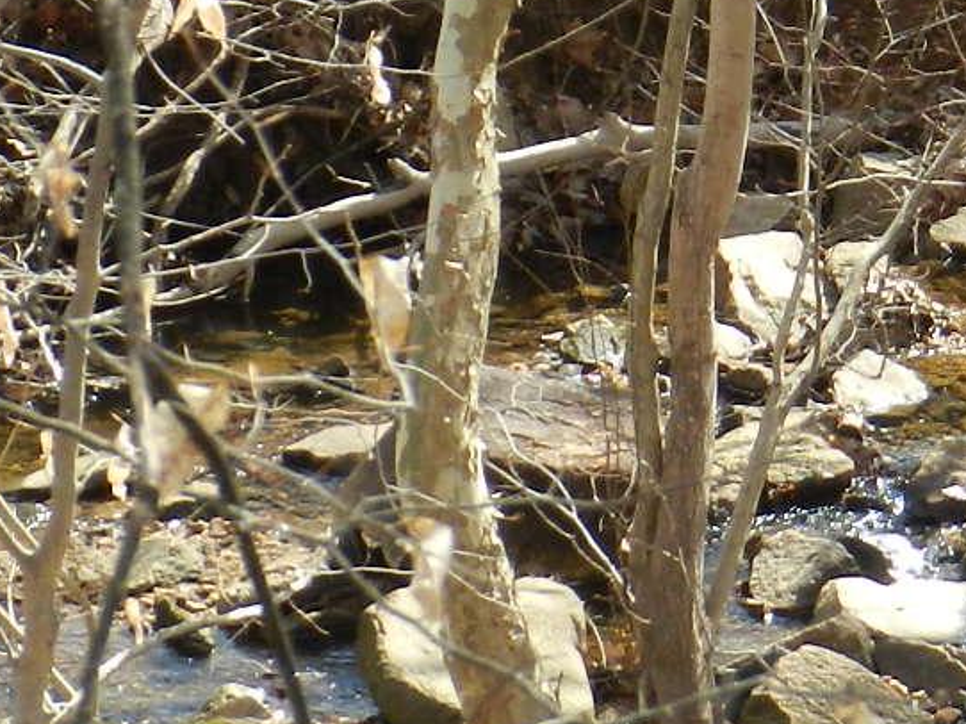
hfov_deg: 3.3
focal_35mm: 605
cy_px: 2
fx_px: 16876
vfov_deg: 2.5
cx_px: 1005
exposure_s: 1/200
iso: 160
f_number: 5.3
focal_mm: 28.4
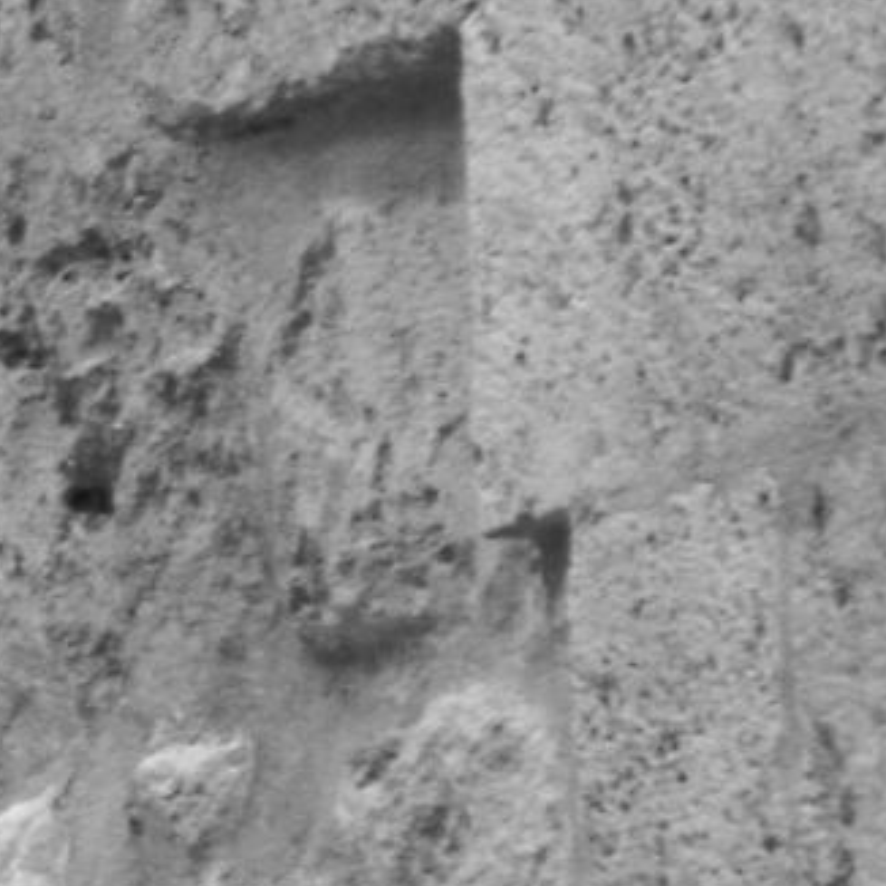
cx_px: -2258
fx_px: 12253
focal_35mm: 423
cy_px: 1760
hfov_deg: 3.9
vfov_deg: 4.1
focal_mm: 45
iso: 100
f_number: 2.8
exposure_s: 1/180
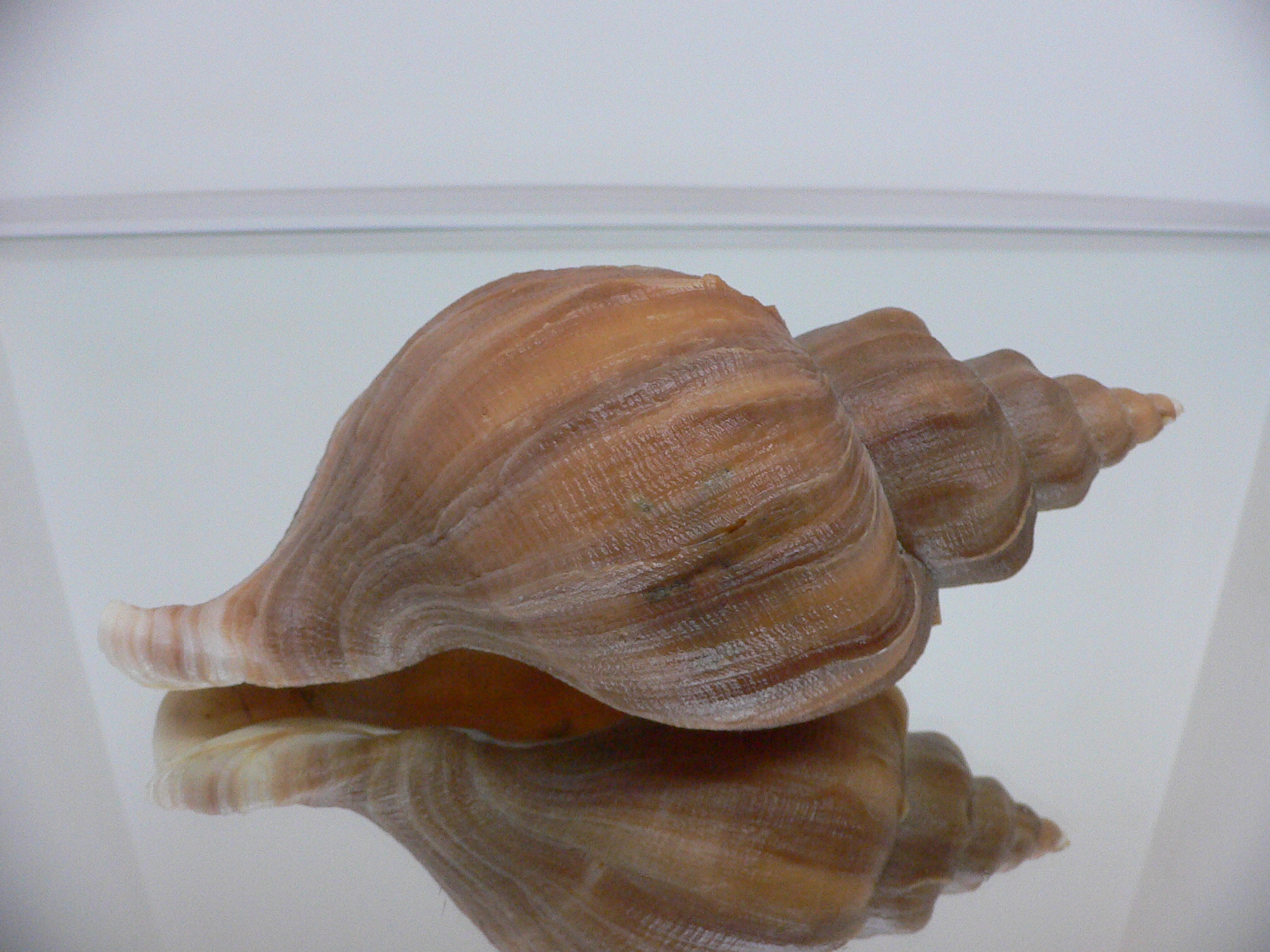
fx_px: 1284
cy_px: 476
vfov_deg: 40.7
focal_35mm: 35
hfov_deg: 52.6
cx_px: 635
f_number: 2.8
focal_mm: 4.6
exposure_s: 1/50
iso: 200
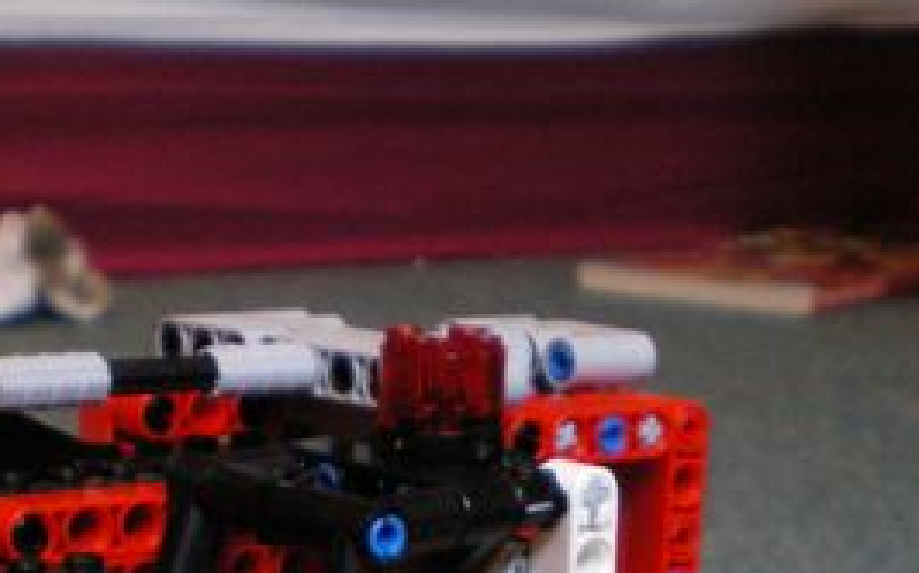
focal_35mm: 97
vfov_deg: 12.9
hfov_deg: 21.4
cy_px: 822
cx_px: 328
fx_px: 2428
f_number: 3.1
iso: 400
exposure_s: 1/13
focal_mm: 6.3
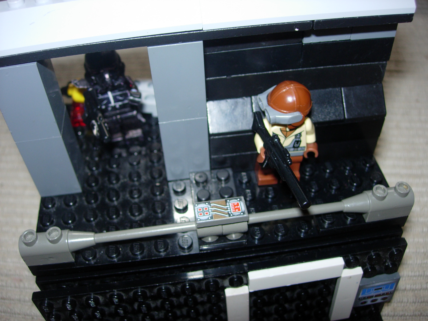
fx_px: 470
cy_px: 160
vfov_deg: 37.7
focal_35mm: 38
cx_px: 214
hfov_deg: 49.0
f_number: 2.8
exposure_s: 1/64
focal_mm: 7.8
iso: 79
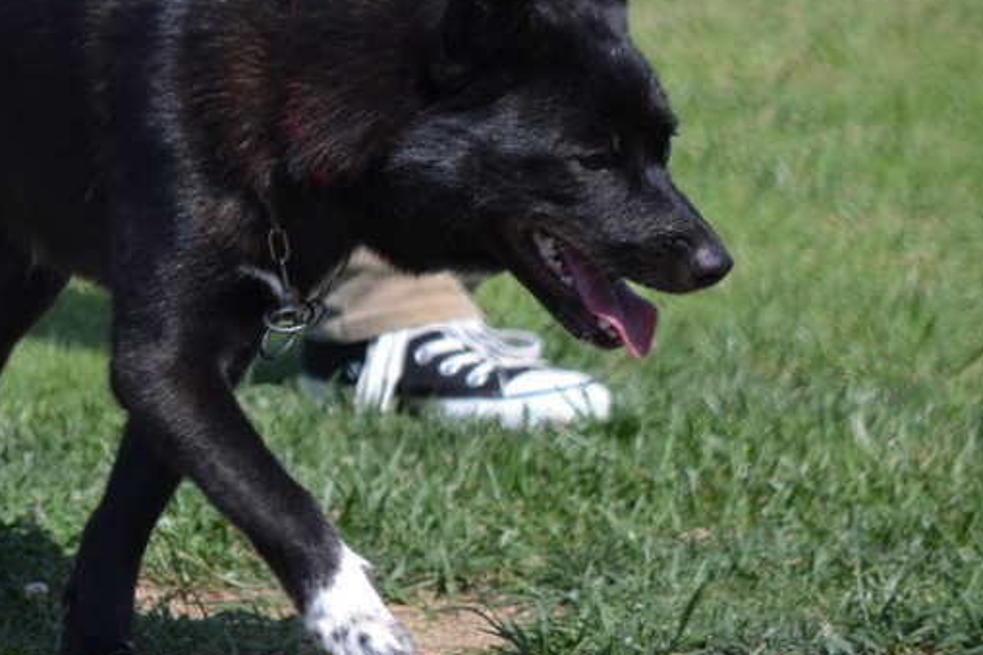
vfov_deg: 1.9
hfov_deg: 2.9
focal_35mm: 707
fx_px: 19298
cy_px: 208
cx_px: 363
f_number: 5.6
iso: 200
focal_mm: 300
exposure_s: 1/500
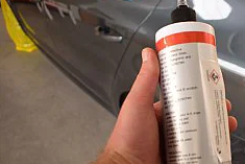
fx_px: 313
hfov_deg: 40.5
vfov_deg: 29.3
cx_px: 205
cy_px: 75
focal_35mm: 46
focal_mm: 18
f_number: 4
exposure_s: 1/60
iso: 450
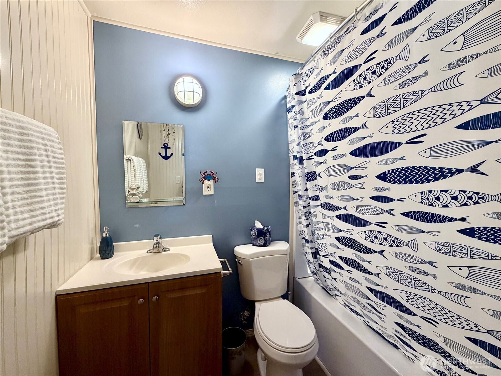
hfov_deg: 102.1
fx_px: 203
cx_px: 250
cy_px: 188
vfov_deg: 85.7
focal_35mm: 14
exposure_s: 1/60
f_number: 2.2
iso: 400
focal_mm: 2.22
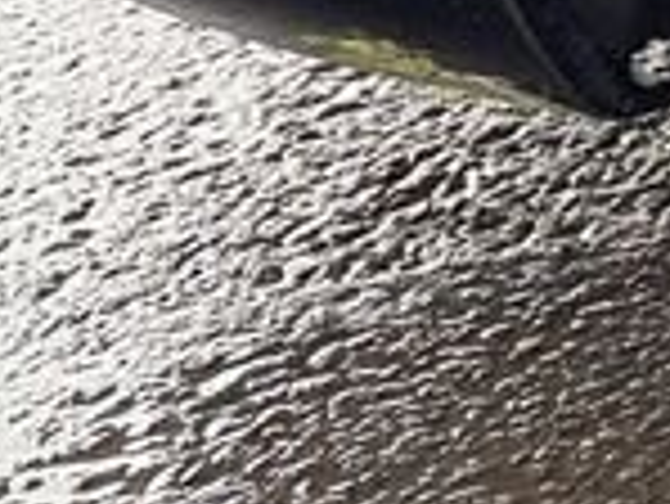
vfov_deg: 8.1
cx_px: 2230
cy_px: -792
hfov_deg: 8.9
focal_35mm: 165
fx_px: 3196
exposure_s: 1/147
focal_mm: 6.76
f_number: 1.78
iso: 80
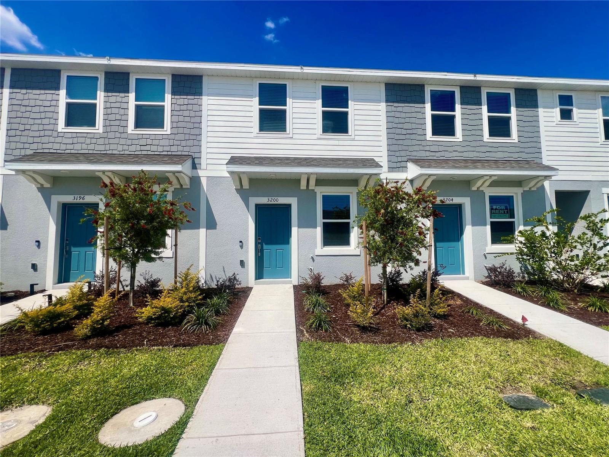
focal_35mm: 13
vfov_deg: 89.9
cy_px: 228
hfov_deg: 106.2
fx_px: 229
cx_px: 304
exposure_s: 1/3311
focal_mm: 1.57
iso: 32
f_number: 1.8
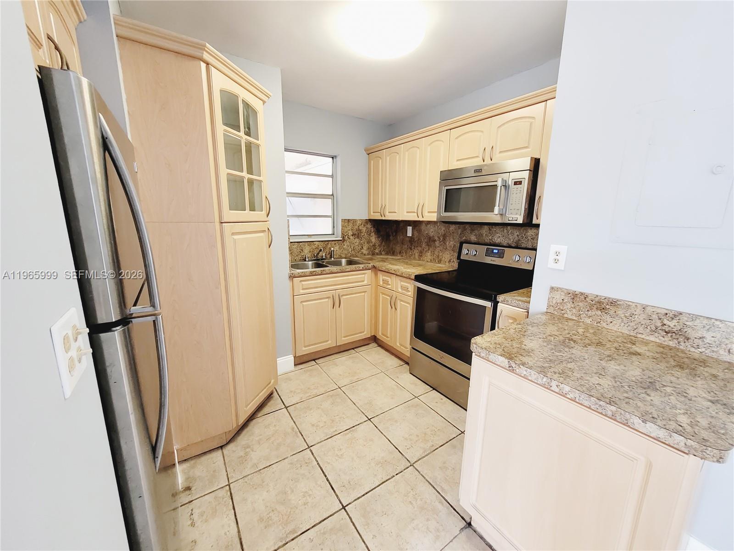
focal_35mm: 13
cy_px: 276
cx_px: 367
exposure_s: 1/40
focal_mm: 1.74
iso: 320
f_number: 2.2
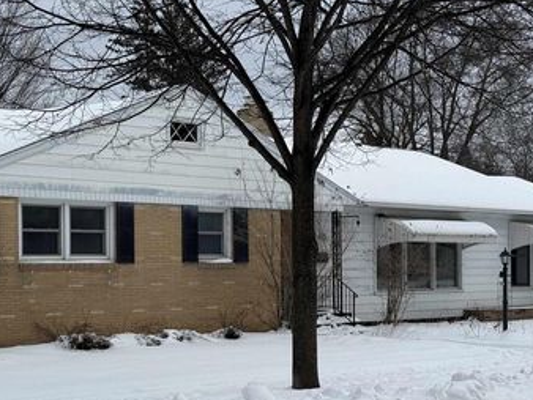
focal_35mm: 71
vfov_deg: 20.7
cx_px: 213
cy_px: 253
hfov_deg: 27.3
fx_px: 1094
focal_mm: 6.76
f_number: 1.78
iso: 64
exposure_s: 1/8772
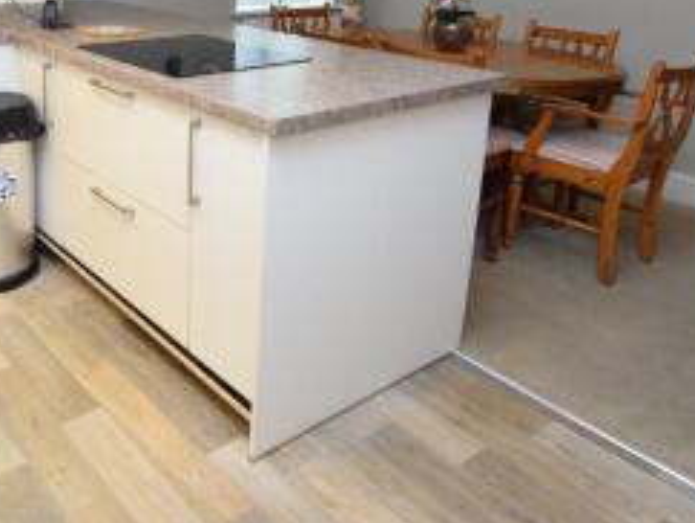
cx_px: 178
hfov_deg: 51.7
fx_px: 683
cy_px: 114
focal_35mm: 34
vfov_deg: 40.3
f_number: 4
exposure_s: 1/60
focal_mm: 12
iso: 720
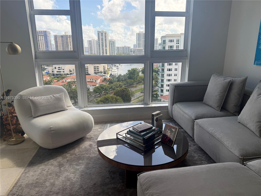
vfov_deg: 56.8
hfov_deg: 71.6
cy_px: 98
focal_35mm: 24
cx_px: 130
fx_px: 181
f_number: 1.78
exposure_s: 1/780
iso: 100
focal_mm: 6.76
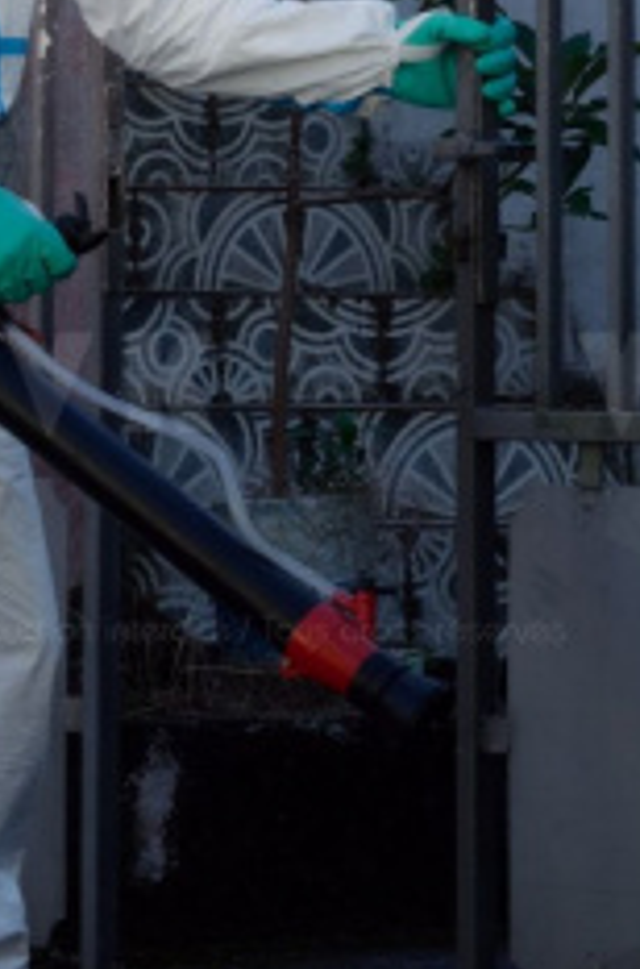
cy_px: 4
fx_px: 7243
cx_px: 106
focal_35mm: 270
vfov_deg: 7.6
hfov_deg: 5.1
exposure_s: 1/200
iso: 200
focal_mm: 70
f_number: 8
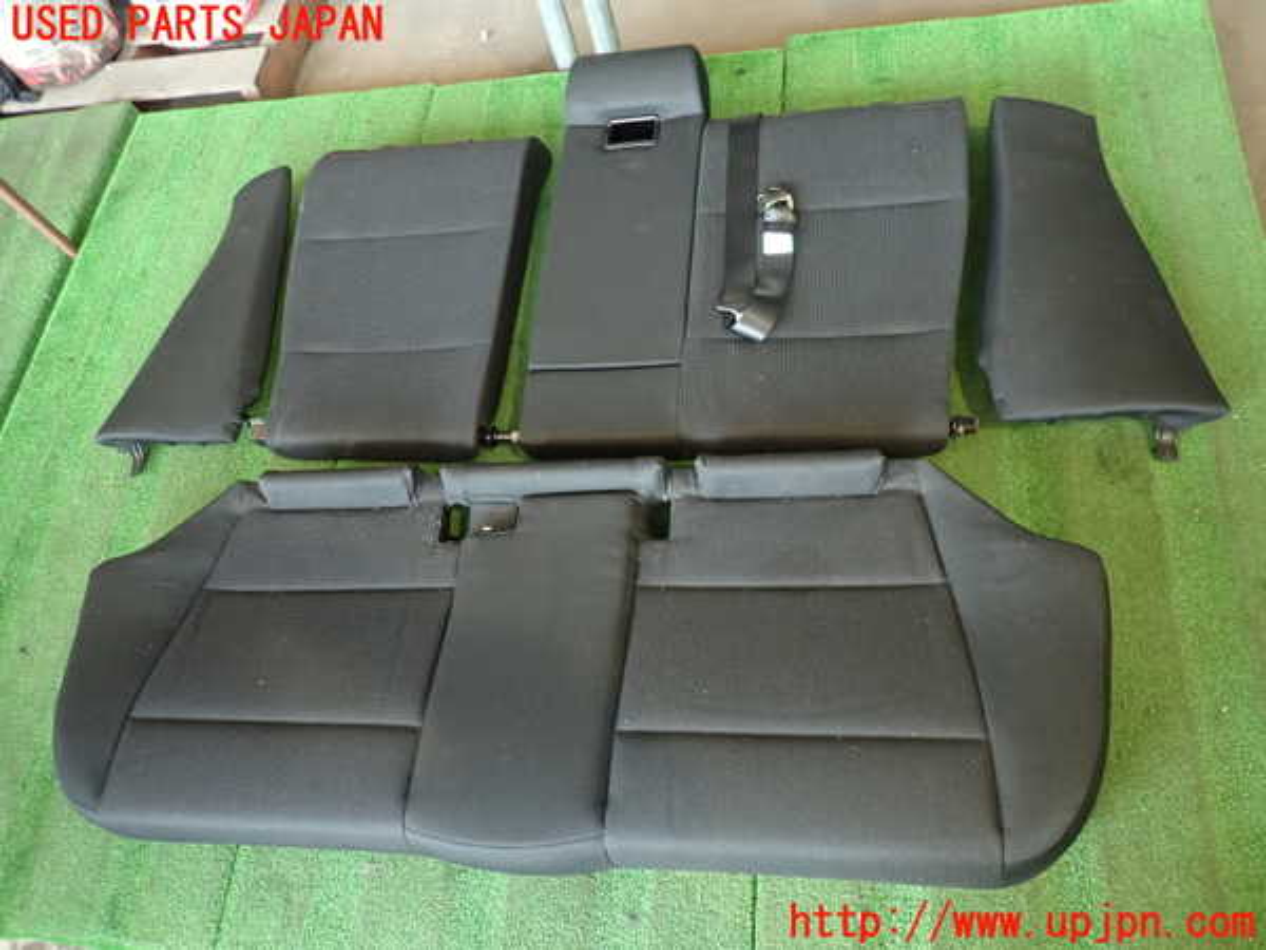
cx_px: 633
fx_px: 914
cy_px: 475
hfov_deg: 69.4
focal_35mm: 25
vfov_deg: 54.9
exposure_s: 1/30
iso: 250
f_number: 2
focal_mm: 4.5
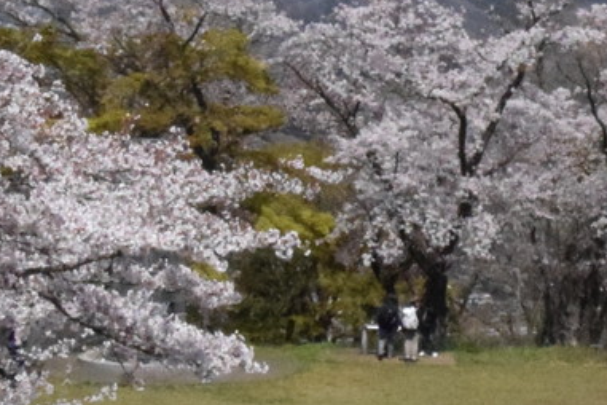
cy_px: 271
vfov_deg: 10.1
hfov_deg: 14.4
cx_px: 814
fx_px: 2293
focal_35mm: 136
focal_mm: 18
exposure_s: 1/3200
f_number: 22
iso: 6400
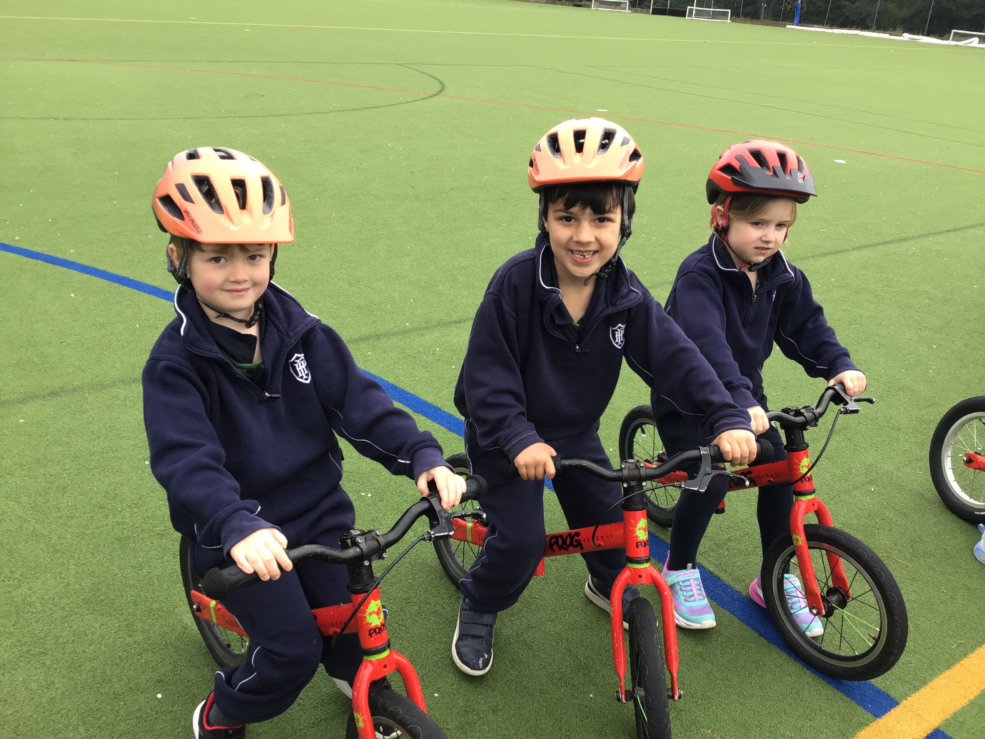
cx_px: 492
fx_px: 882
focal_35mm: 31
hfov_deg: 58.4
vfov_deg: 45.4
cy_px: 370
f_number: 2.4
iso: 25
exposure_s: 1/116
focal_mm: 3.3
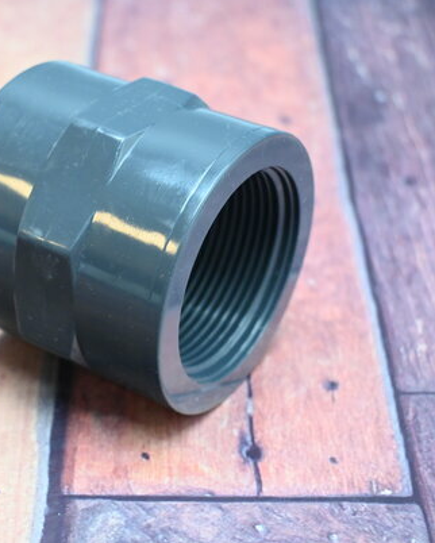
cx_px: 113
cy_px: 272
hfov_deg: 20.4
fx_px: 1201
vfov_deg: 25.5
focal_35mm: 75
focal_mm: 35
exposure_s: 1/60
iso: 2200
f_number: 5.3
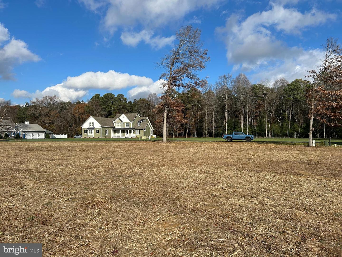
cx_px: 171
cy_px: 128
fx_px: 257
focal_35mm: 26
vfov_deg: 53.1
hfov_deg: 67.3
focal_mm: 5.7
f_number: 1.5
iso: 50
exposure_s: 1/5587
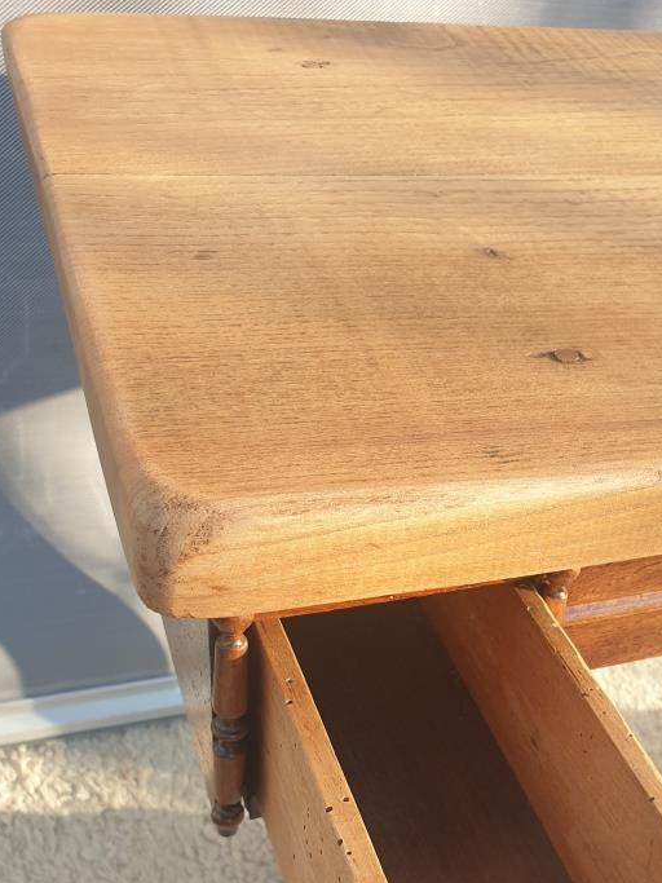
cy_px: 658
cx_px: 468
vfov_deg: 46.2
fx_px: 995
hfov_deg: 36.2
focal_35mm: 39
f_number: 2.4
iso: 50
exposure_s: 1/167
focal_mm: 4.3
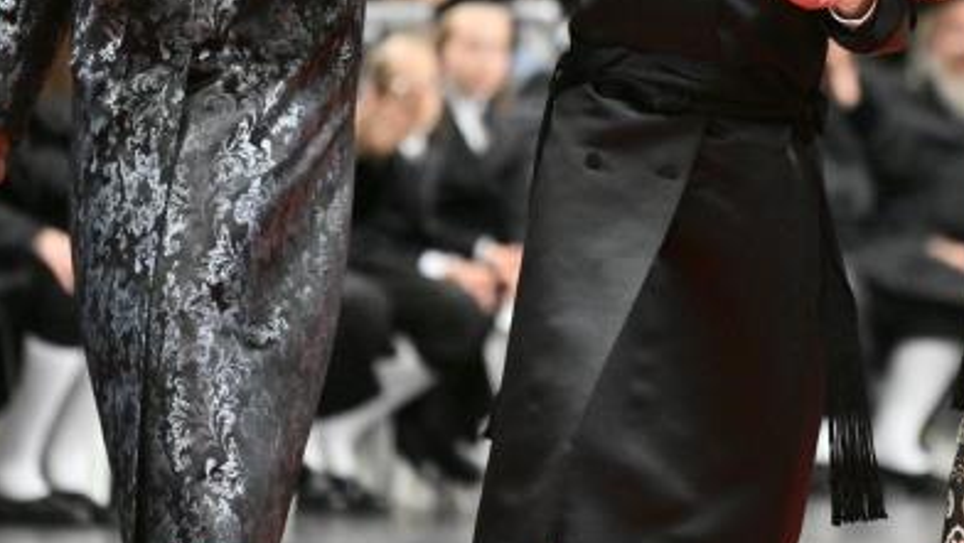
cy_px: 36
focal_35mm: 547
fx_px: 13990
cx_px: 878
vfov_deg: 2.2
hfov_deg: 3.9
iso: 1600
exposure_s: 1/250
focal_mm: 200
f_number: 2.8
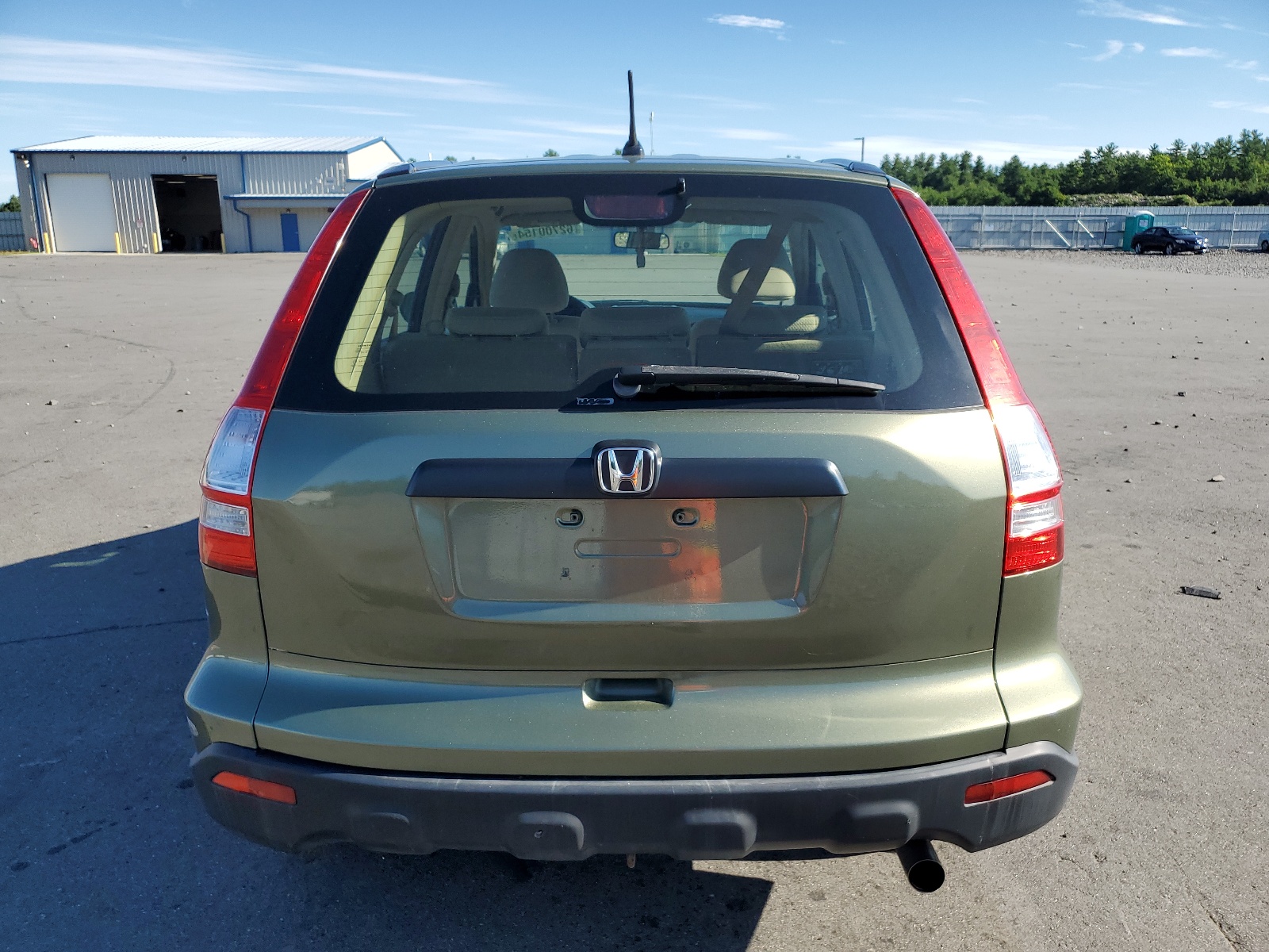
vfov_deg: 53.1
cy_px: 476
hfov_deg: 67.3
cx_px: 634
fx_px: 953
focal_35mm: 26
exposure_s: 1/2500
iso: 50
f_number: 1.5
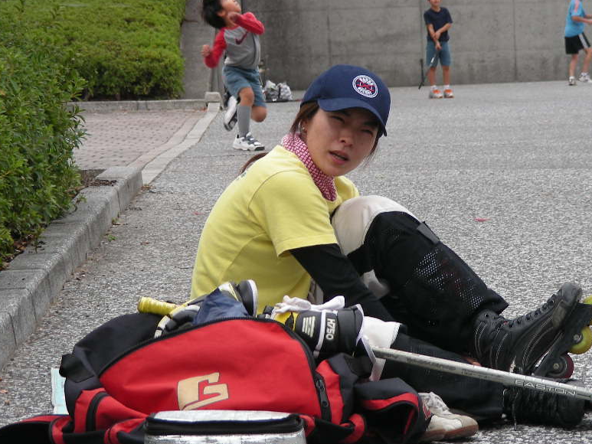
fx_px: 3352
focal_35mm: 196
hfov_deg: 10.1
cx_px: 320
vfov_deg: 7.6
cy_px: 247
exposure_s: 1/91
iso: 50
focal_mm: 24.7
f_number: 3.5
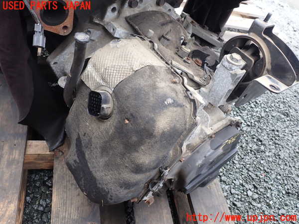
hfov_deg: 60.0
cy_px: 112
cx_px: 150
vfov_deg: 46.8
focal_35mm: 30
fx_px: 259
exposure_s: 1/200
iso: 100
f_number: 3.2
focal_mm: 5.4
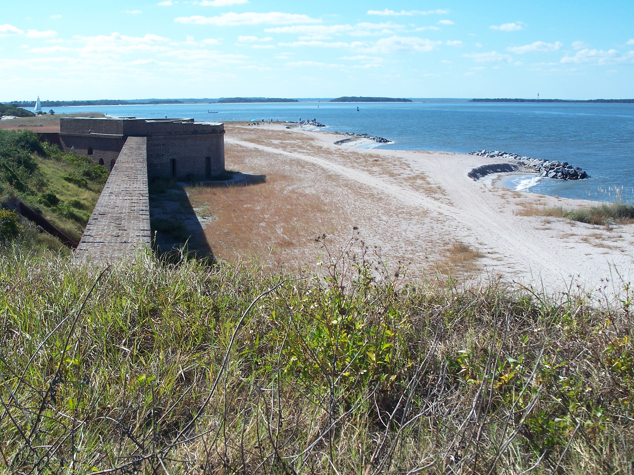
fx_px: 861
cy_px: 221
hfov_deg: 40.4
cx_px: 274
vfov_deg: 30.9
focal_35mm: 47
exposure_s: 1/500
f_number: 4
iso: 64
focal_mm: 7.8
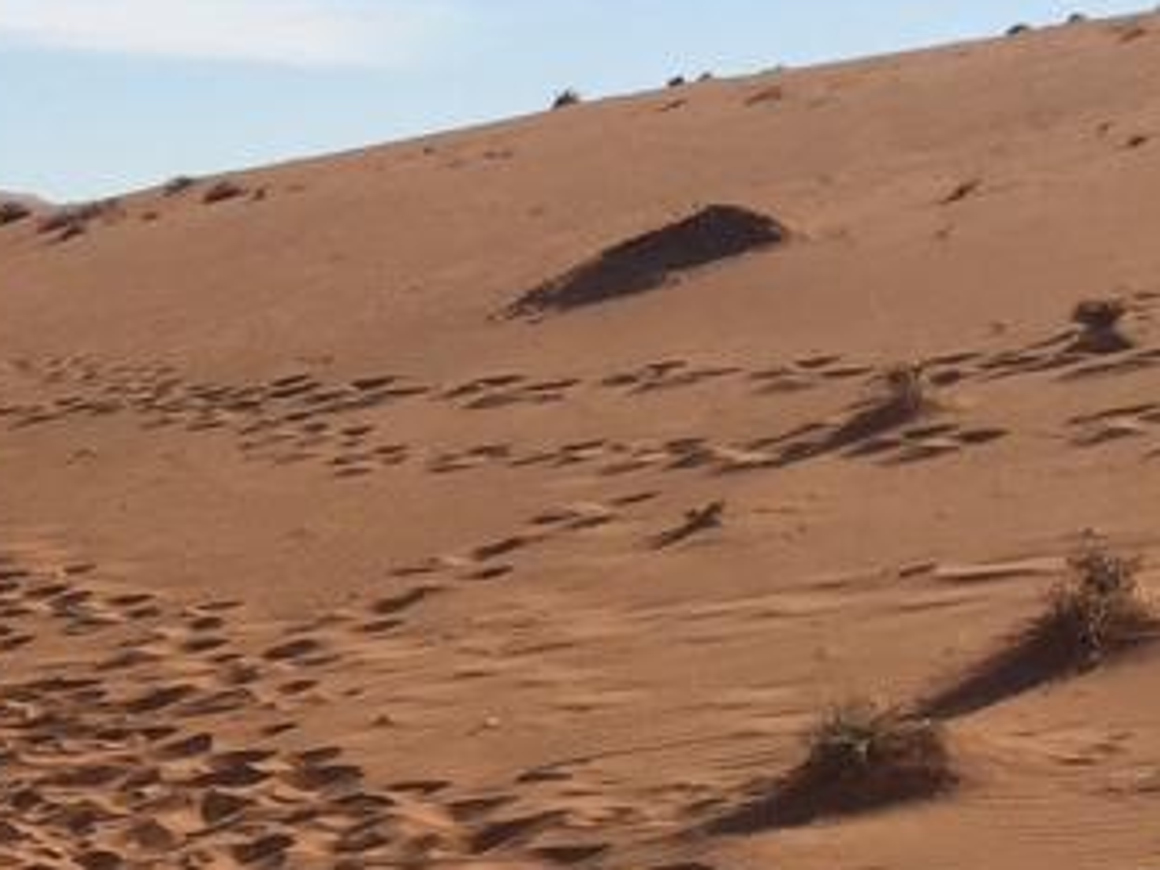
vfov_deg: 12.4
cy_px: 528
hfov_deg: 13.9
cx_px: -1182
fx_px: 3988
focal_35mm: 119
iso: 32
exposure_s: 1/3300
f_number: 2.2
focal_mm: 4.15
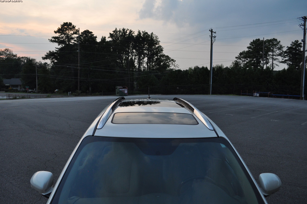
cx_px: 153
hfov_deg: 65.5
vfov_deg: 46.3
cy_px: 102
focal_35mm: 28
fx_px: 239
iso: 400
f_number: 4.5
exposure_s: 1/80
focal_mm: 18
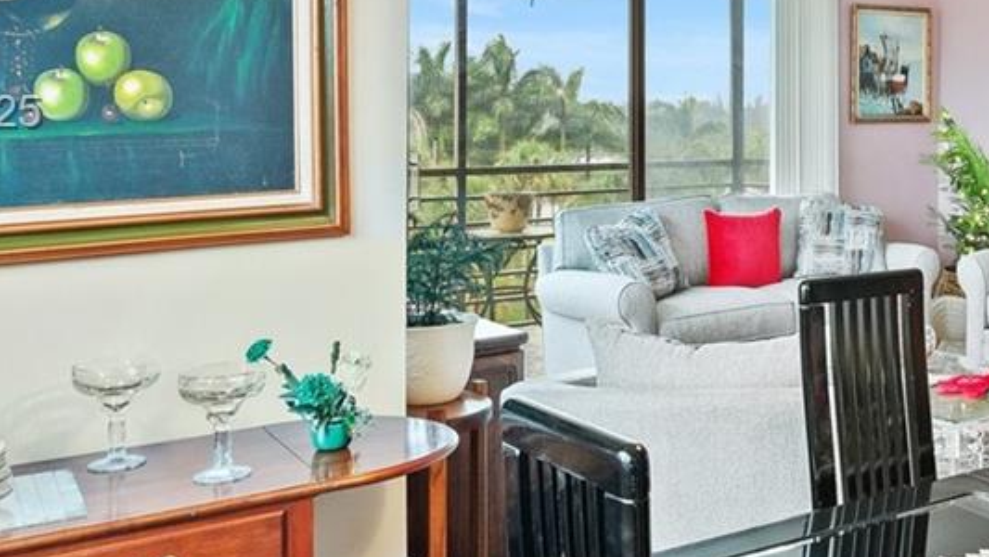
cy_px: 116
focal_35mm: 44
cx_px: 948
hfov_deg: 41.4
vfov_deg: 26.6
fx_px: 1154
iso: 1100
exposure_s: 1/13
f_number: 7.1
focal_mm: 14
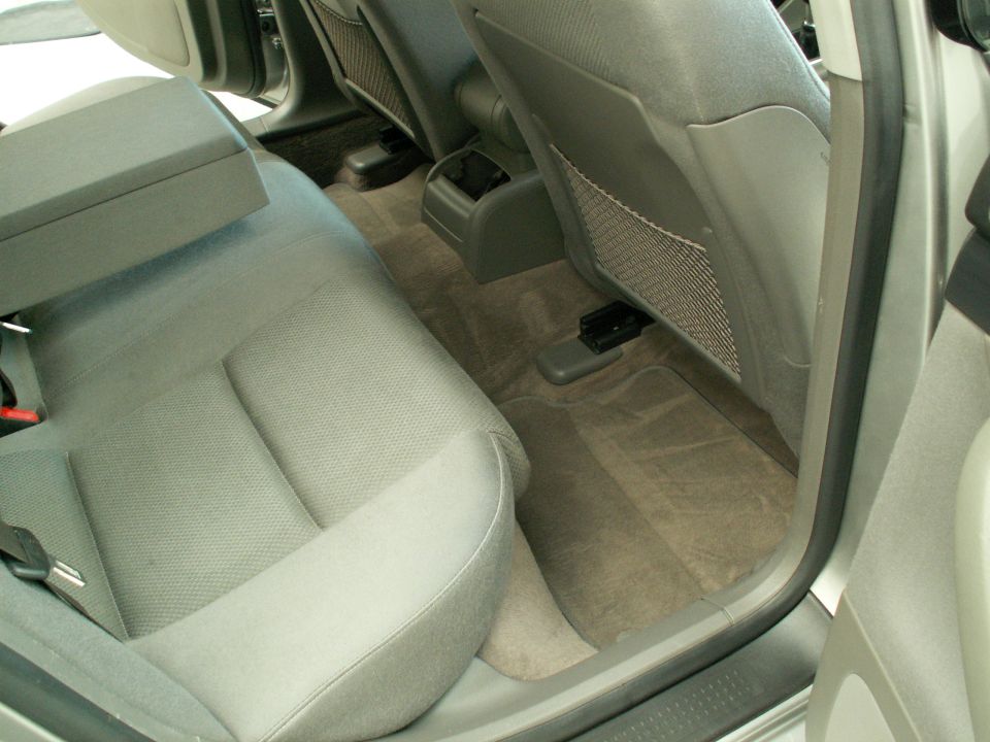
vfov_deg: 40.7
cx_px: 495
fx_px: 1001
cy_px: 371
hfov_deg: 52.6
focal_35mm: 35
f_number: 2.8
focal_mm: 5.86
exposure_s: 1/25
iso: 160
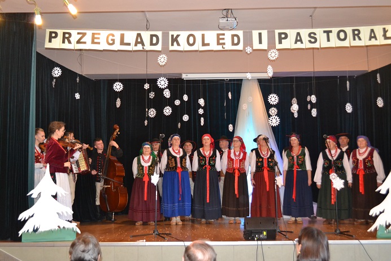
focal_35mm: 42
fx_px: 456
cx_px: 196
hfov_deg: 46.4
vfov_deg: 31.9
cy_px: 130
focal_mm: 28
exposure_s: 1/60
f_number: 4.5
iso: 3200
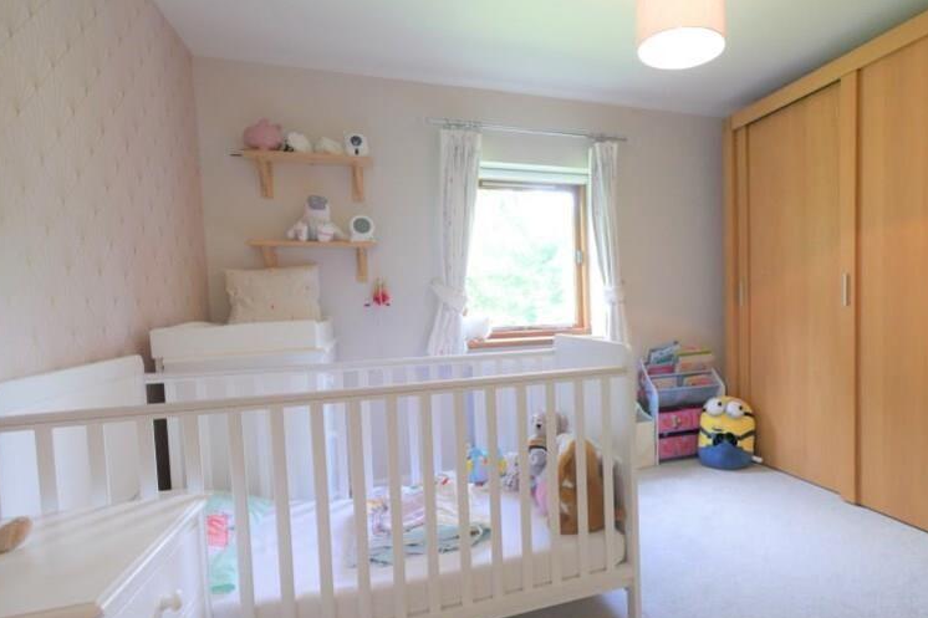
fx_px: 515
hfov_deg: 81.7
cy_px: 336
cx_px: 602
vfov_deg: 61.8
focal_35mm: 20
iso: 1000
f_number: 4
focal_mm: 7
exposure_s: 1/60
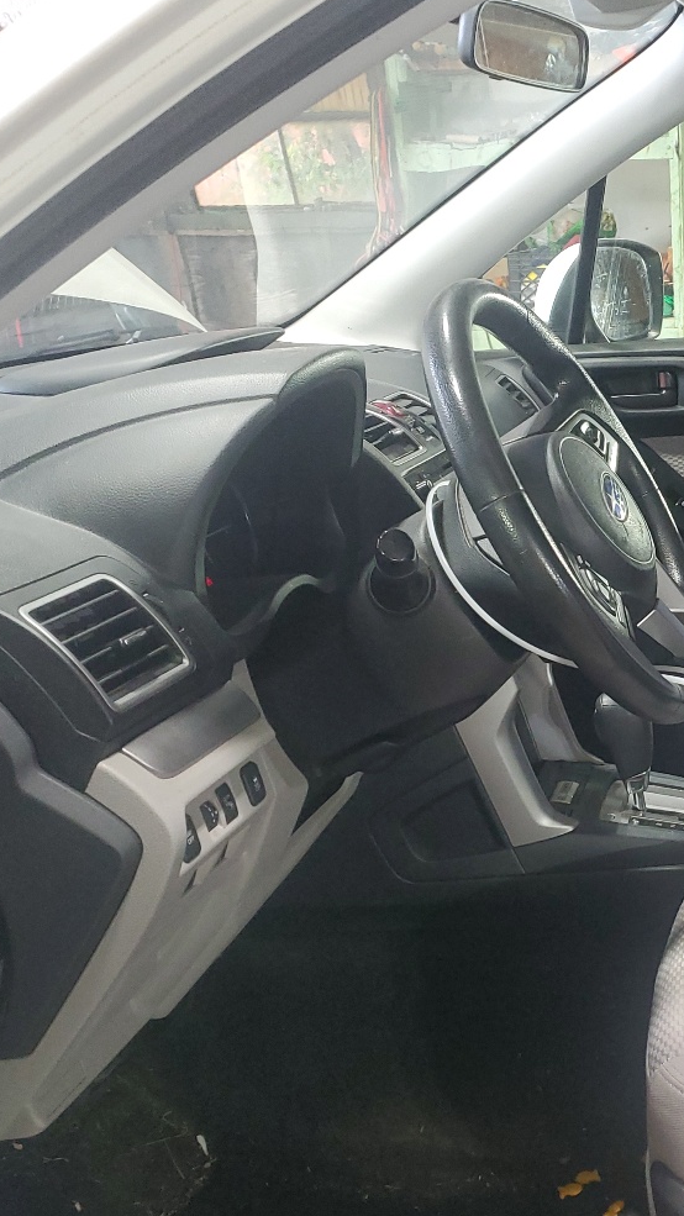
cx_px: 703
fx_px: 1483
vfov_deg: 44.5
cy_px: 695
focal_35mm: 46
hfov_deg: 24.6
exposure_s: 1/60.2
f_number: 1.5
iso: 130
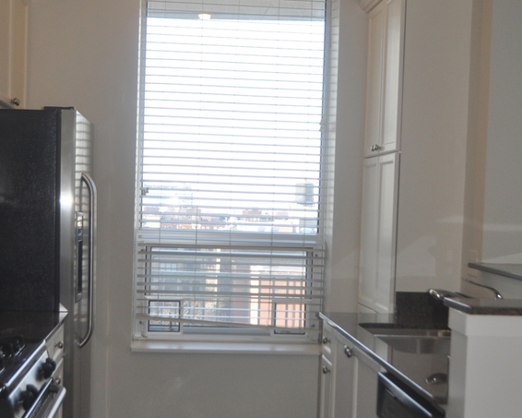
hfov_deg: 31.9
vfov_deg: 25.8
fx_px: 912
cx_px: 246
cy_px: 235
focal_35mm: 59
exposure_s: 1/200
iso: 400
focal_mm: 22
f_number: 4
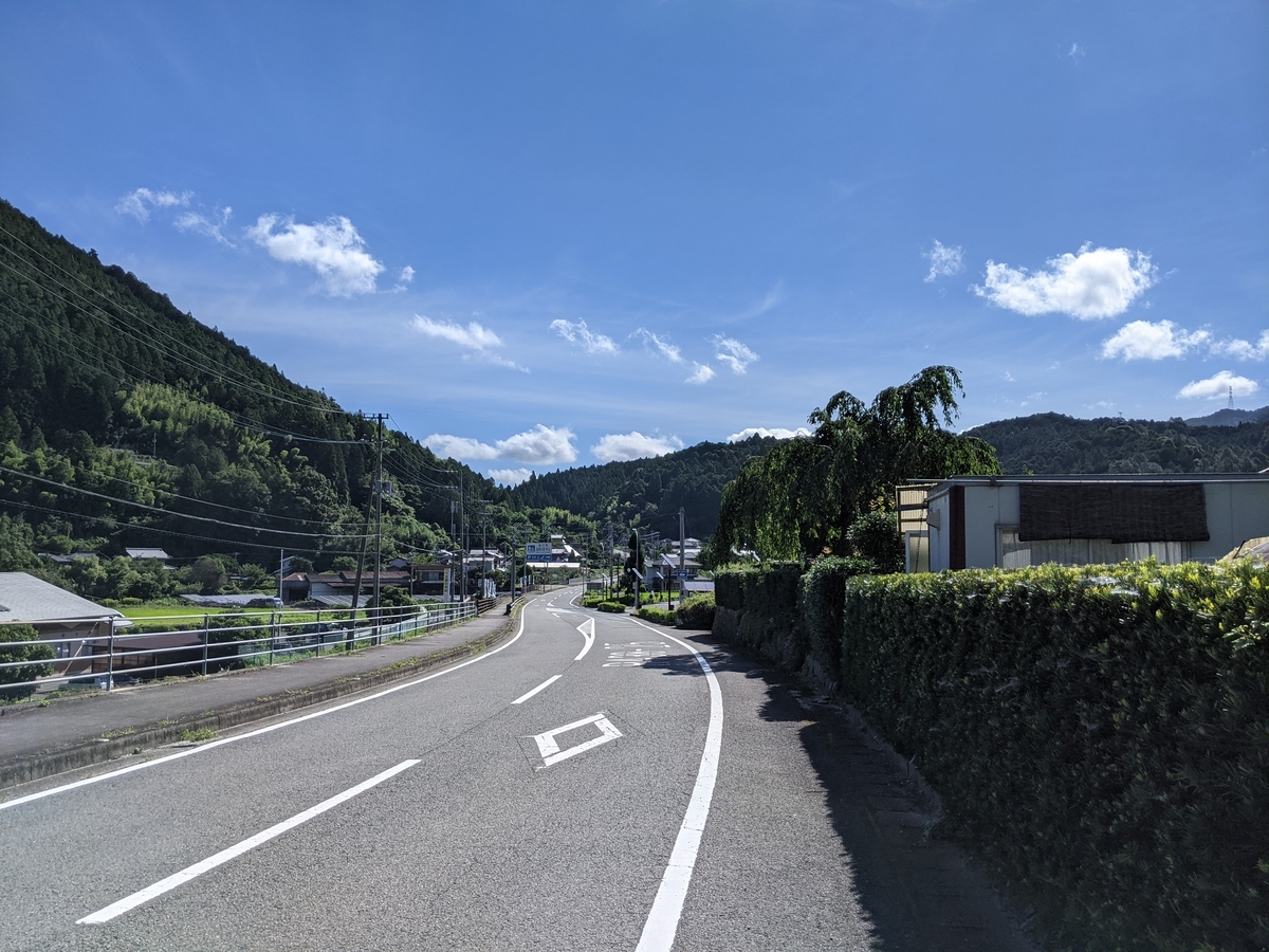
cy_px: 476
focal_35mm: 27
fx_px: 990
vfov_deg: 51.4
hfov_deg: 65.3
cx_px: 634
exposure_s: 1/4695
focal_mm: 4.44
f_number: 1.8
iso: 48
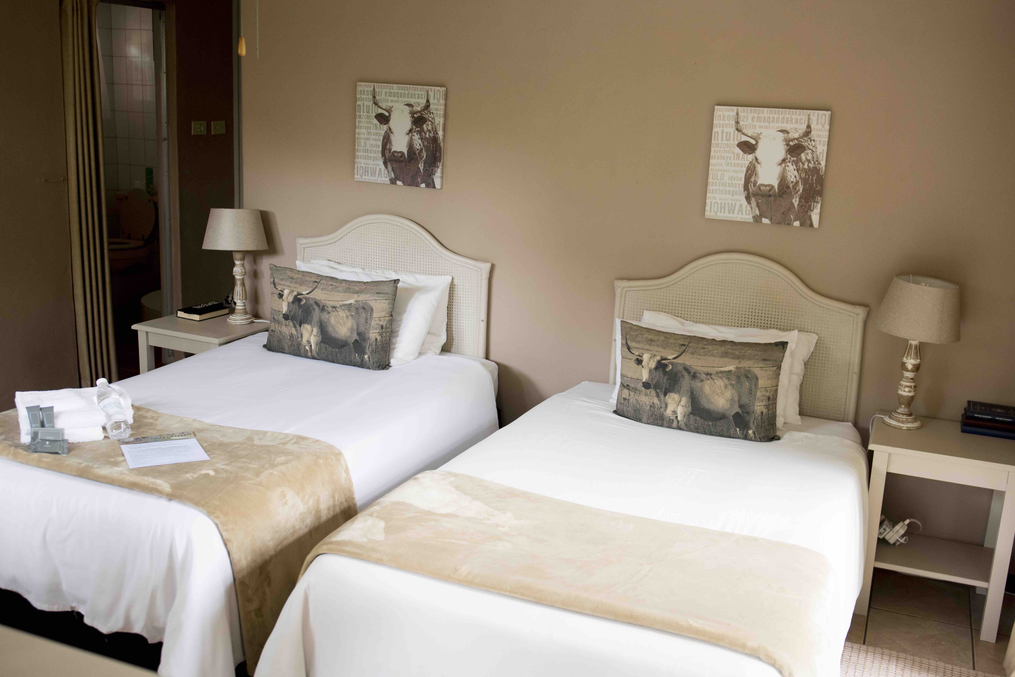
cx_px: 508
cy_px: 338
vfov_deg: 37.9
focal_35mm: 35
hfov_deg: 54.4
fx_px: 987
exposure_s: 1/250
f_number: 3.2
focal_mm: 35
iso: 800
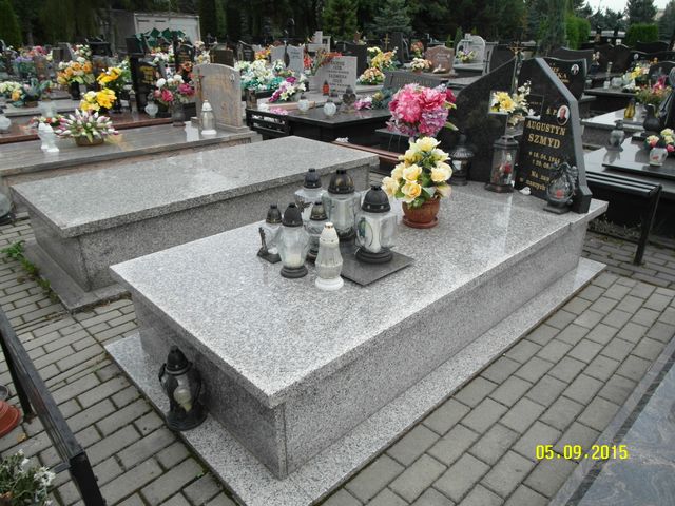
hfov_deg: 71.6
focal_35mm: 24
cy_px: 253
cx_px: 338
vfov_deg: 56.8
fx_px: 468
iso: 80
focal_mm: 5.2
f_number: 3.9
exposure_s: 1/125
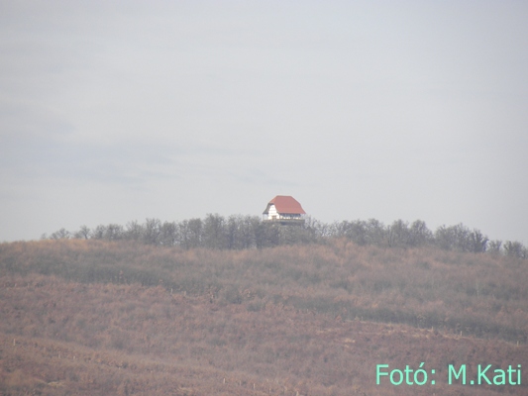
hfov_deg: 3.2
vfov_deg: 2.4
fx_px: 9520
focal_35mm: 624
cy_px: 198
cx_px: 264
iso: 100
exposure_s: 1/324
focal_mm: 110.4
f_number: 6.3
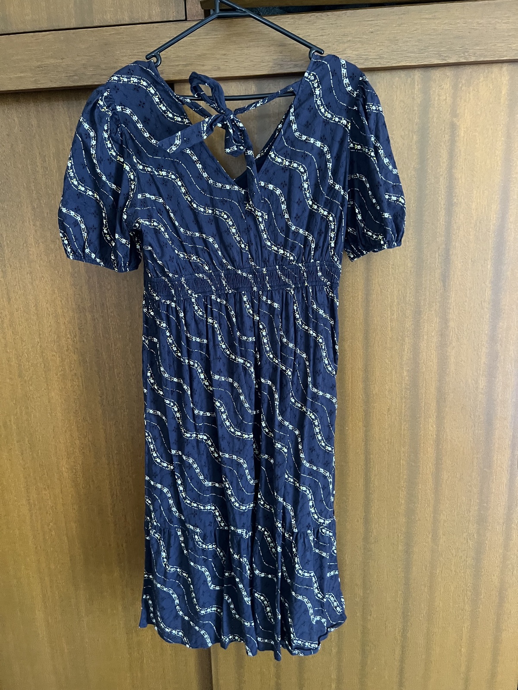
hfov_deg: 53.1
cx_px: 259
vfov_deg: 67.3
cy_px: 345
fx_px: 519
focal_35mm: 26
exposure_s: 1/45
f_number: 1.5
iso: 500
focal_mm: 5.7
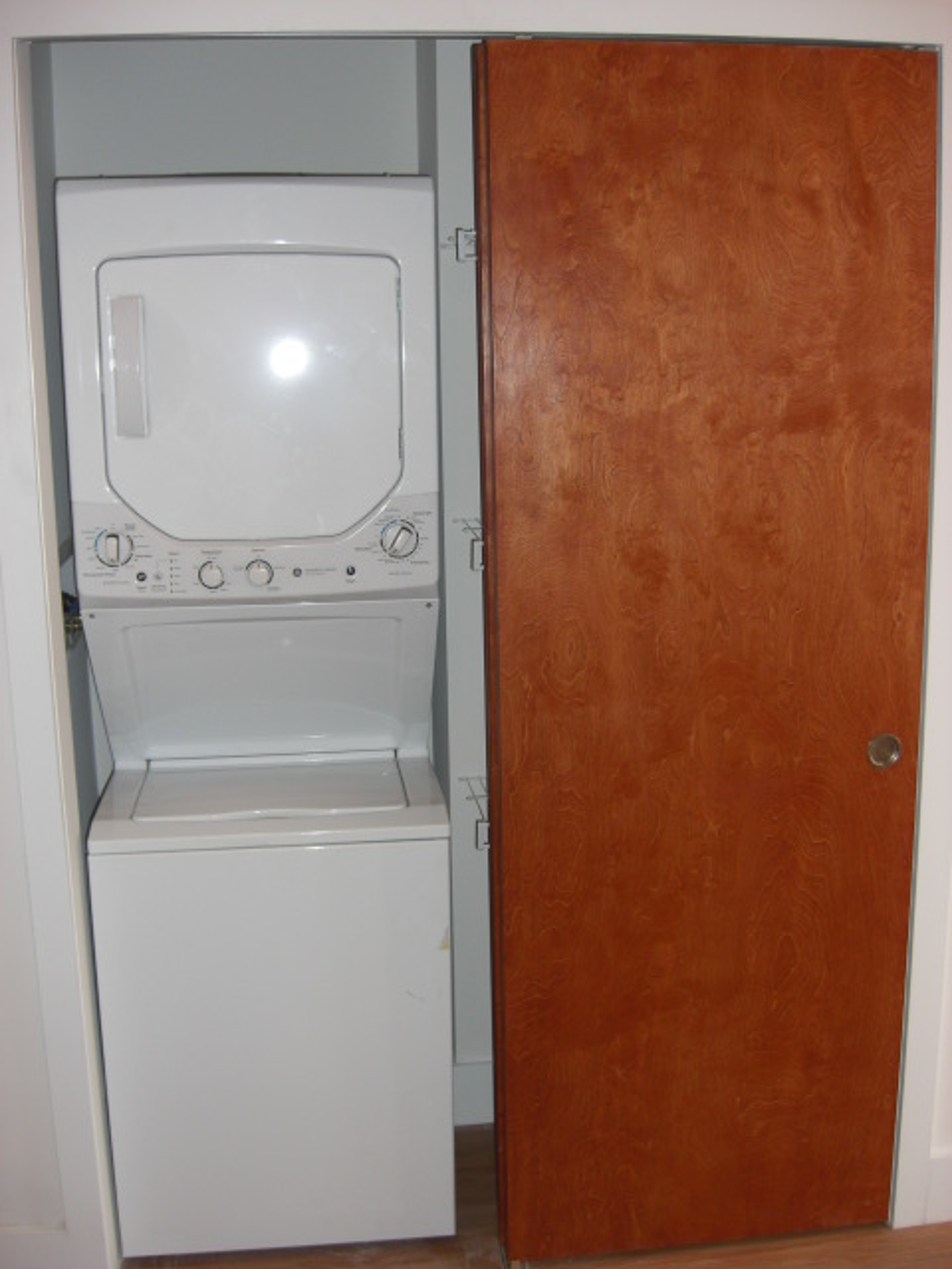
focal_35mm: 38
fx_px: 1393
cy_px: 634
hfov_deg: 37.7
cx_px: 476
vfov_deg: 49.0
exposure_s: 1/60
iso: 100
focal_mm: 7.9
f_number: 2.8
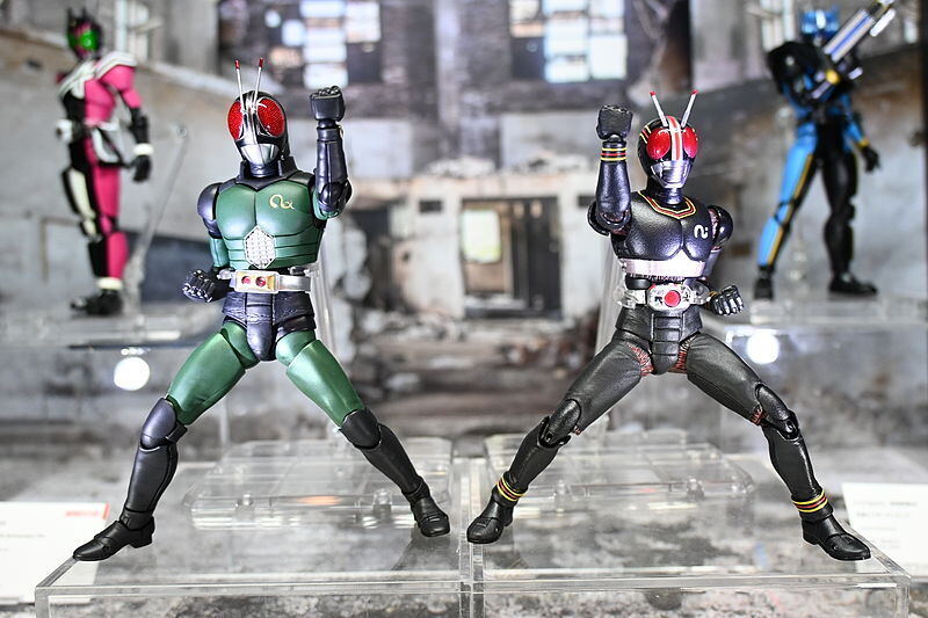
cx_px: 464
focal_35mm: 32
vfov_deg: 40.8
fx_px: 831
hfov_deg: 58.3
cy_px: 309
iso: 900
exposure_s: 1/125
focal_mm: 21.5
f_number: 4
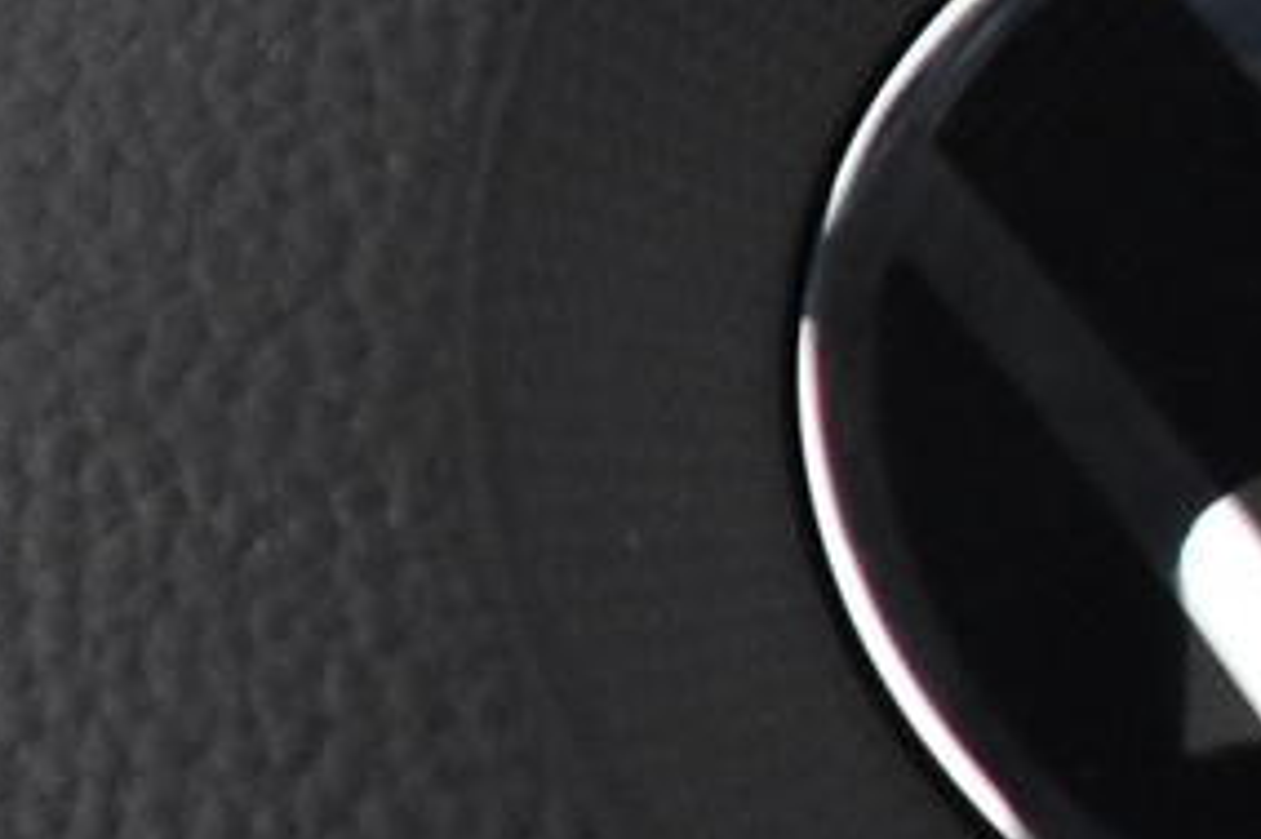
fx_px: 7486
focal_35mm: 214
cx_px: -2153
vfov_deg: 6.4
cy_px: 866
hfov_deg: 8.5
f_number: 4
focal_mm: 25
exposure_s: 1/40
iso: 2800
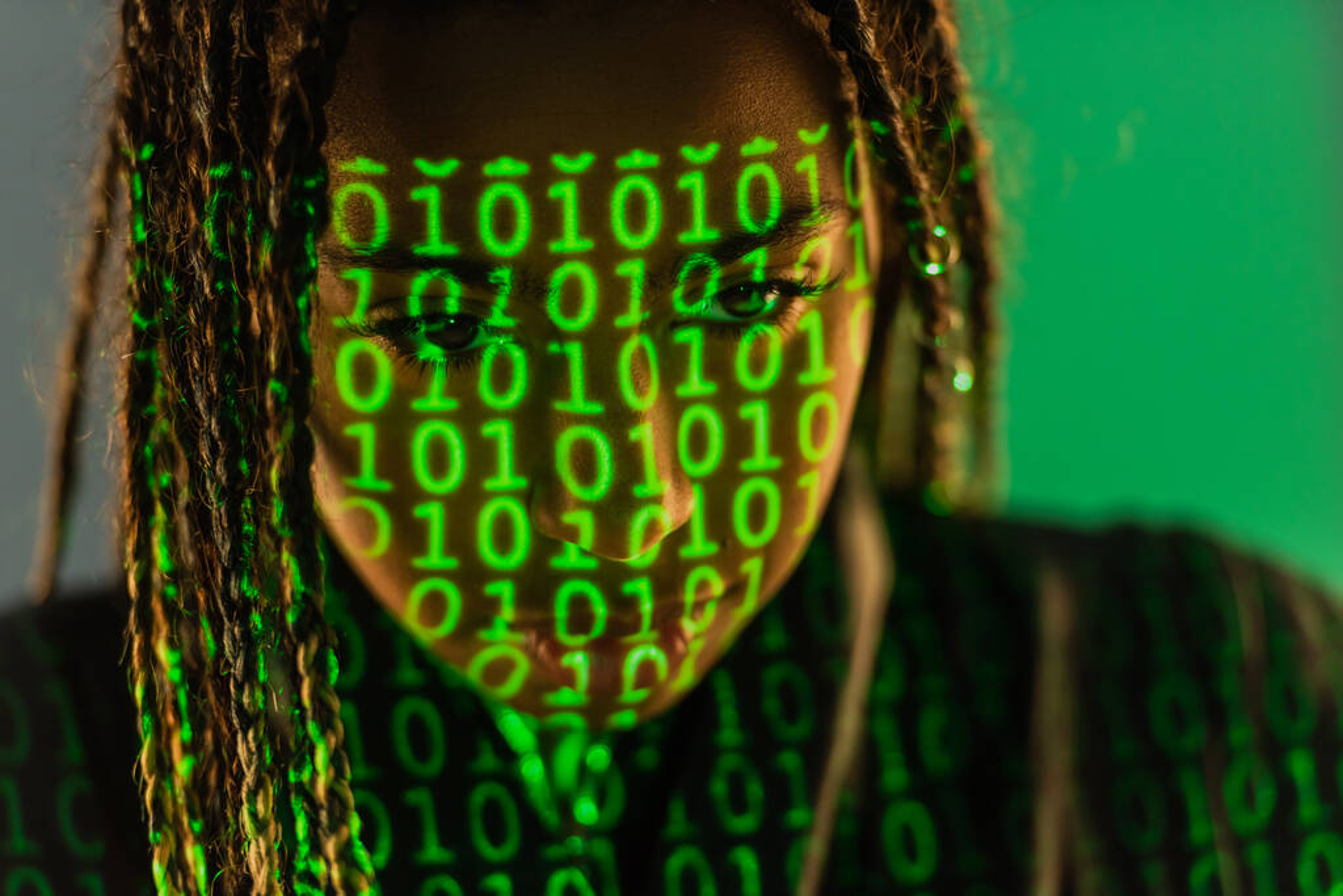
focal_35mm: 200
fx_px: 7462
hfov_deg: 10.3
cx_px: 672
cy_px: 448
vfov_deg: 6.9
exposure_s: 1/50
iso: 400
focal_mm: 200
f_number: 2.8
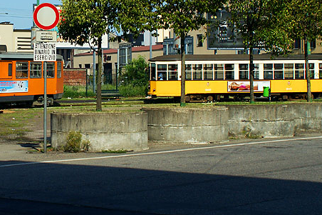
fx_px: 912
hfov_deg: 19.8
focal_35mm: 102
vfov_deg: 13.4
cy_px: 52
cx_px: 56
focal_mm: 30
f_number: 9
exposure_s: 1/500
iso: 200
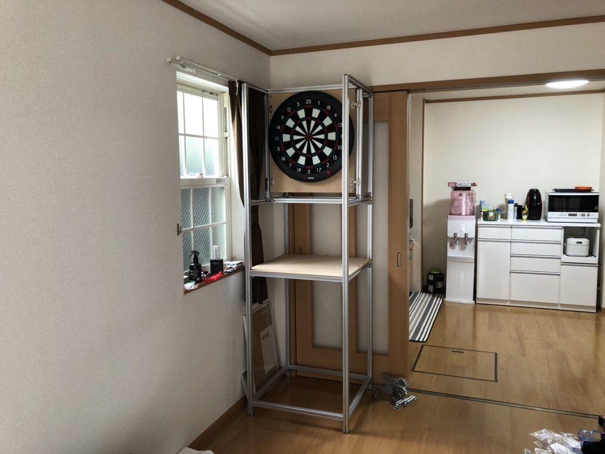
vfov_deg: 49.7
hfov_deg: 63.4
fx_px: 489
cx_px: 302
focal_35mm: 28
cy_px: 227
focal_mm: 3.99
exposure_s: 1/15
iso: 40
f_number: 1.8
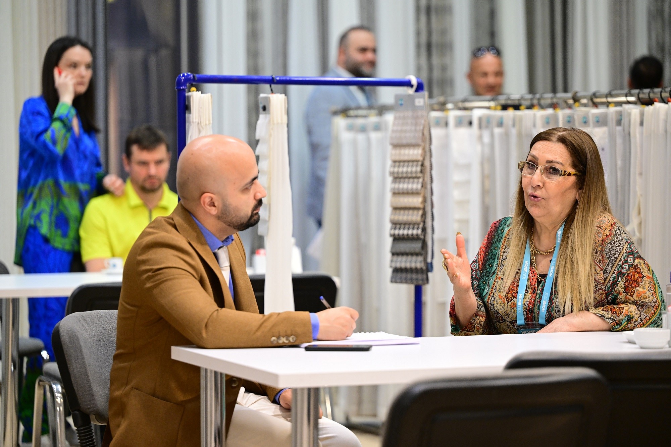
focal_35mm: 125
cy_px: 224
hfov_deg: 16.4
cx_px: 336
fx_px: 2329
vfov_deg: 11.0
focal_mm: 125
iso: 2000
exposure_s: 1/400
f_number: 2.8
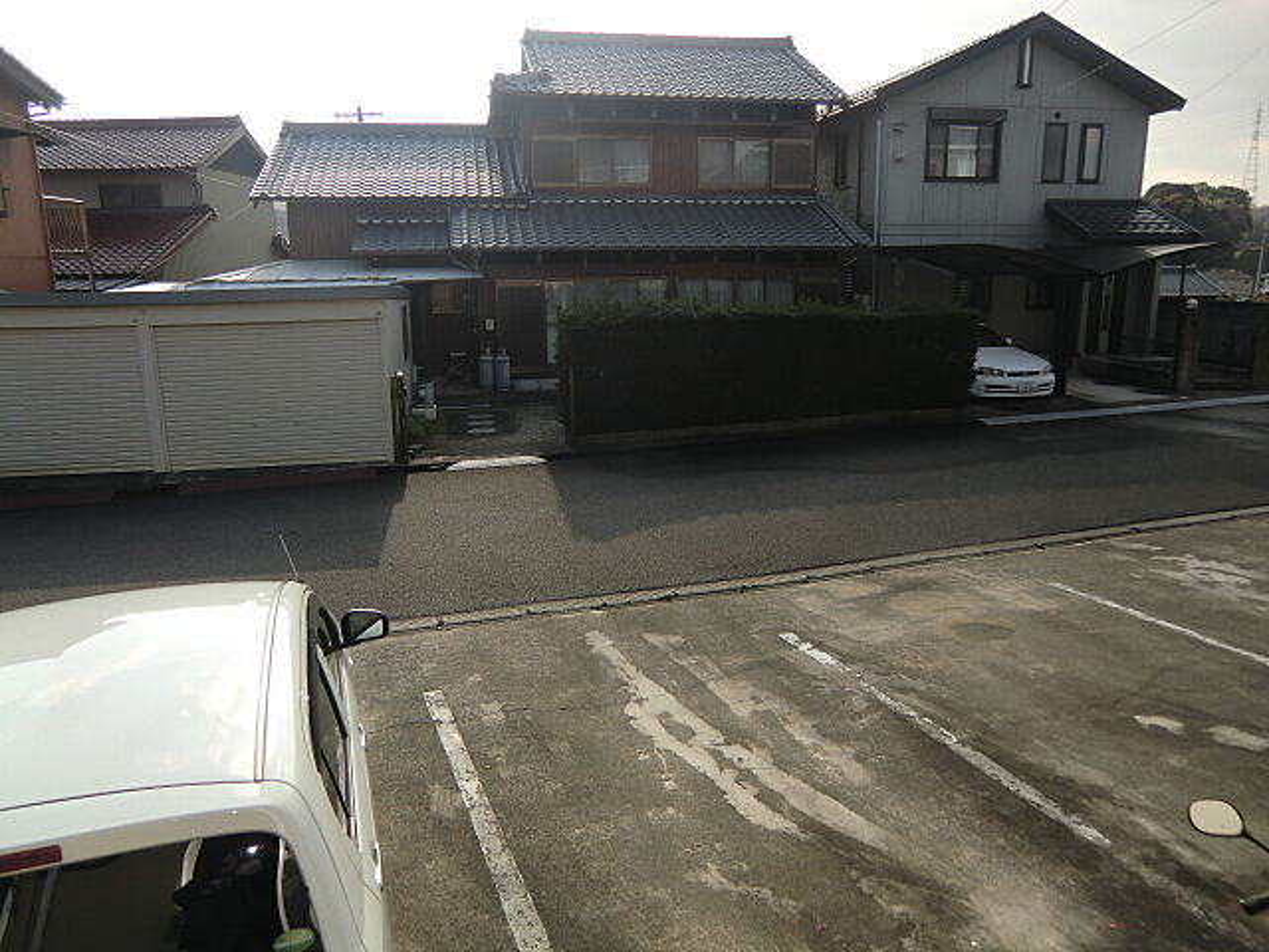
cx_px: 634
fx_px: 880
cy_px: 476
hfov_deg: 71.6
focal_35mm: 24
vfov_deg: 56.8
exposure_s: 1/500
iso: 64
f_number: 3.2
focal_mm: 4.3
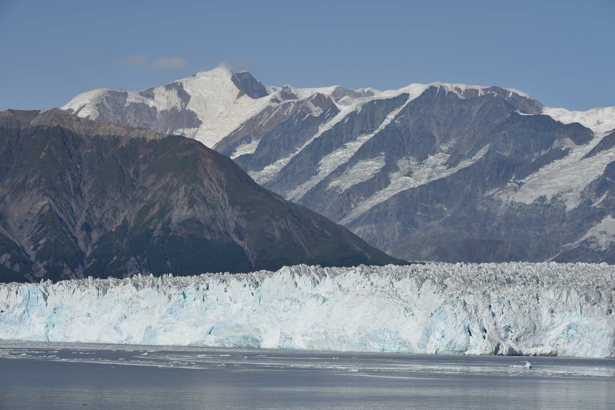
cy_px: 205
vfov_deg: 13.0
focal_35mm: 105
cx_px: 308
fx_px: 1794
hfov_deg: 19.5
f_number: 11
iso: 100
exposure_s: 1/500
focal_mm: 105
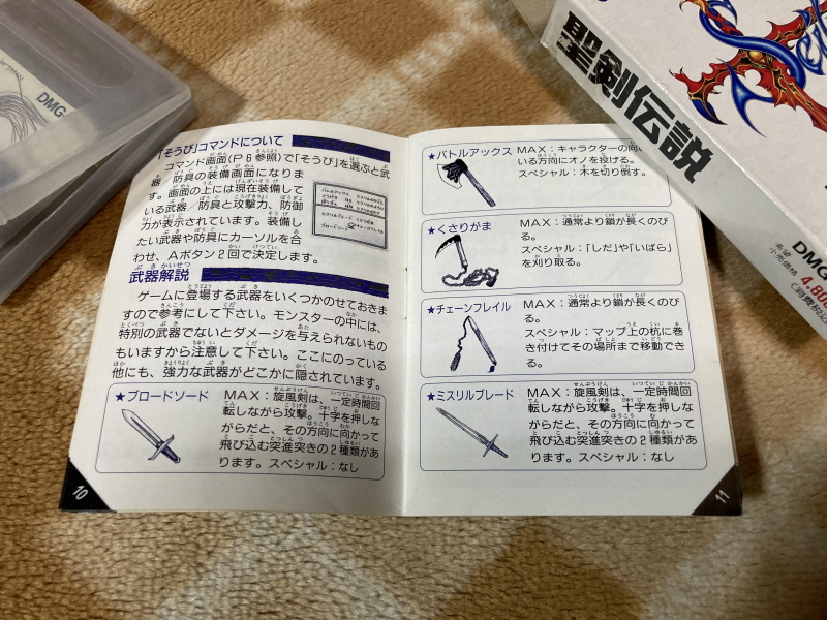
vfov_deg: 49.7
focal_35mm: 28
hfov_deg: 63.4
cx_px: 414
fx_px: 669
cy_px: 310
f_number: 1.8
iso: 160
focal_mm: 3.99
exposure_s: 1/60
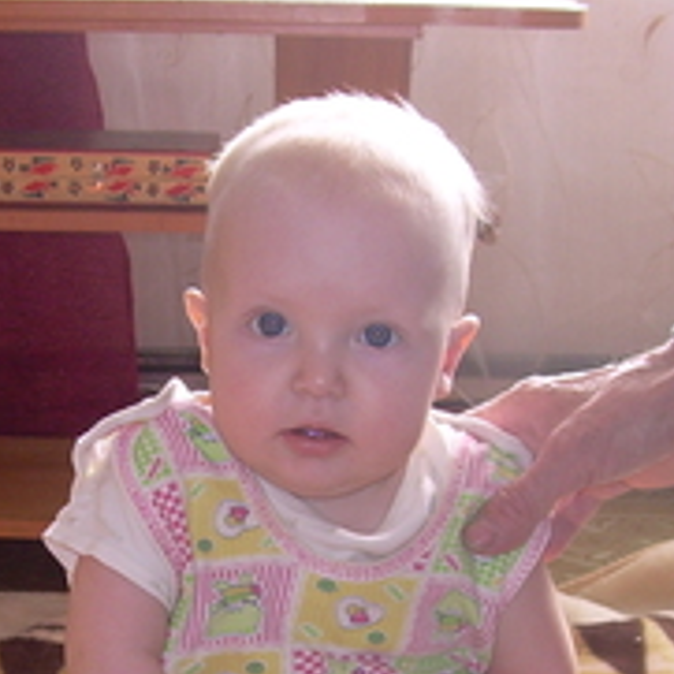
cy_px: 557
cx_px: 227
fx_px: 2247
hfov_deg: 17.0
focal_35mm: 102
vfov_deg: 16.9
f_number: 2.8
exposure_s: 1/30
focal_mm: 6.3
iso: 50
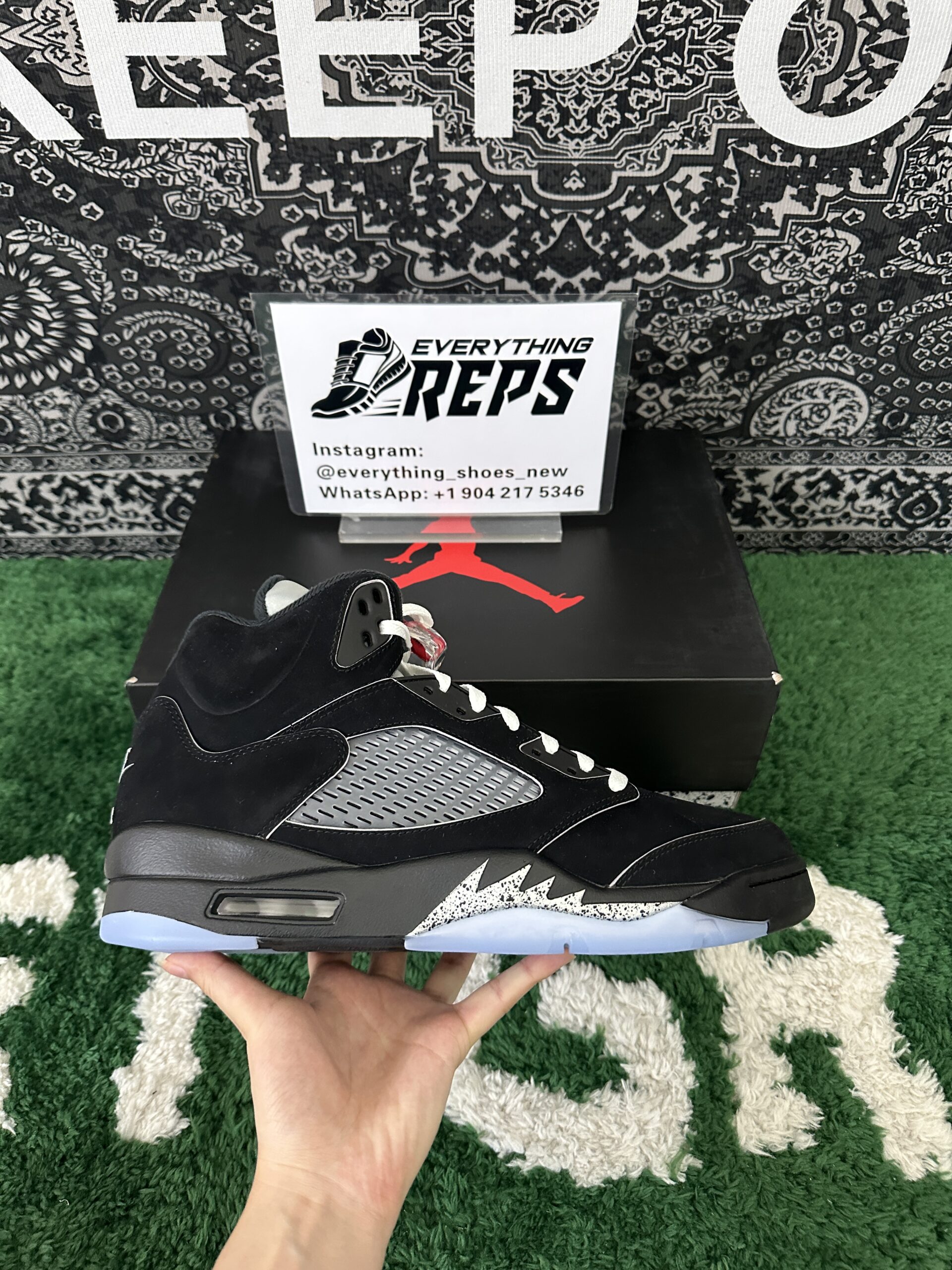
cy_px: 635
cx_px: 476
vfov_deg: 71.6
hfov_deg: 56.8
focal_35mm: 24
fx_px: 880
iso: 500
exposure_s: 1/50
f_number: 1.78
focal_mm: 6.86
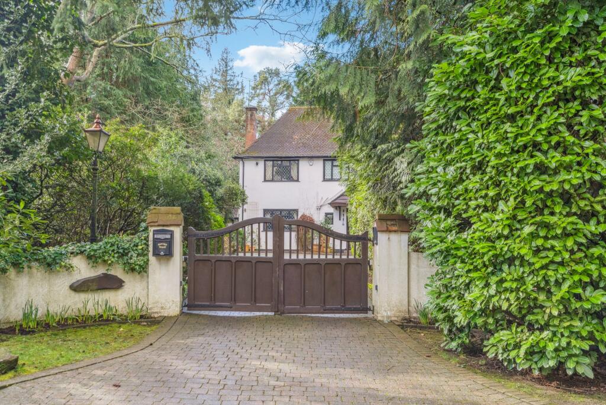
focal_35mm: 35
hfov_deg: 54.4
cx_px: 303
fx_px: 589
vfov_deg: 37.9
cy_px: 202
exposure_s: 1/60
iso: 640
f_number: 11
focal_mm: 35
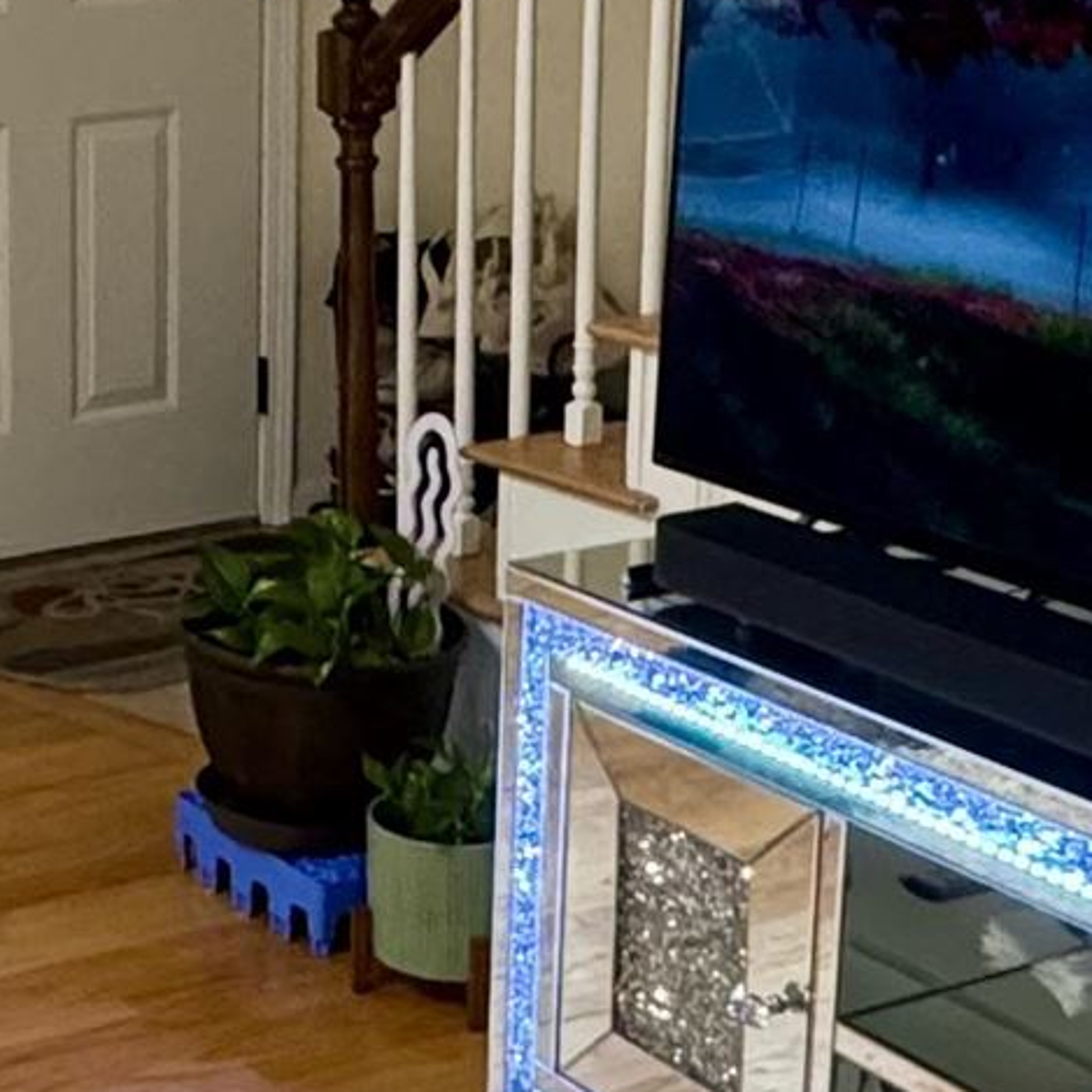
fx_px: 2891
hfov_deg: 20.3
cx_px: -133
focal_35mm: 81
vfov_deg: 21.3
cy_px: 375
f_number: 2.2
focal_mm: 2.22
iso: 320
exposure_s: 1/120
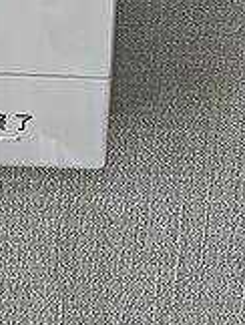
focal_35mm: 77
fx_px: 725
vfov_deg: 21.6
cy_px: -146
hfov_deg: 18.0
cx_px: -68
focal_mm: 5.7
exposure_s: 1/300
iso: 64
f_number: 1.5
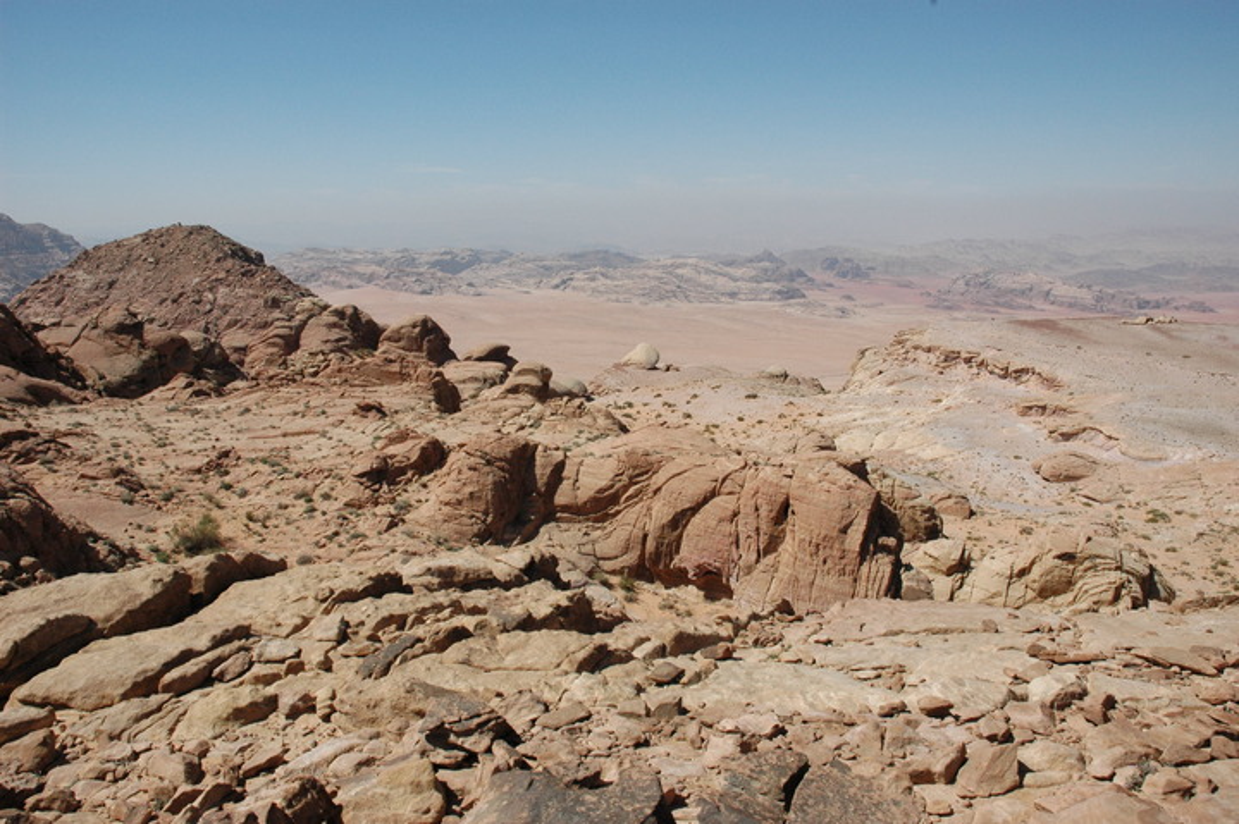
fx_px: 929
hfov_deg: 67.4
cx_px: 620
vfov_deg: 47.9
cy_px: 412
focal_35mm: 27
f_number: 14
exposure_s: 1/800
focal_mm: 18
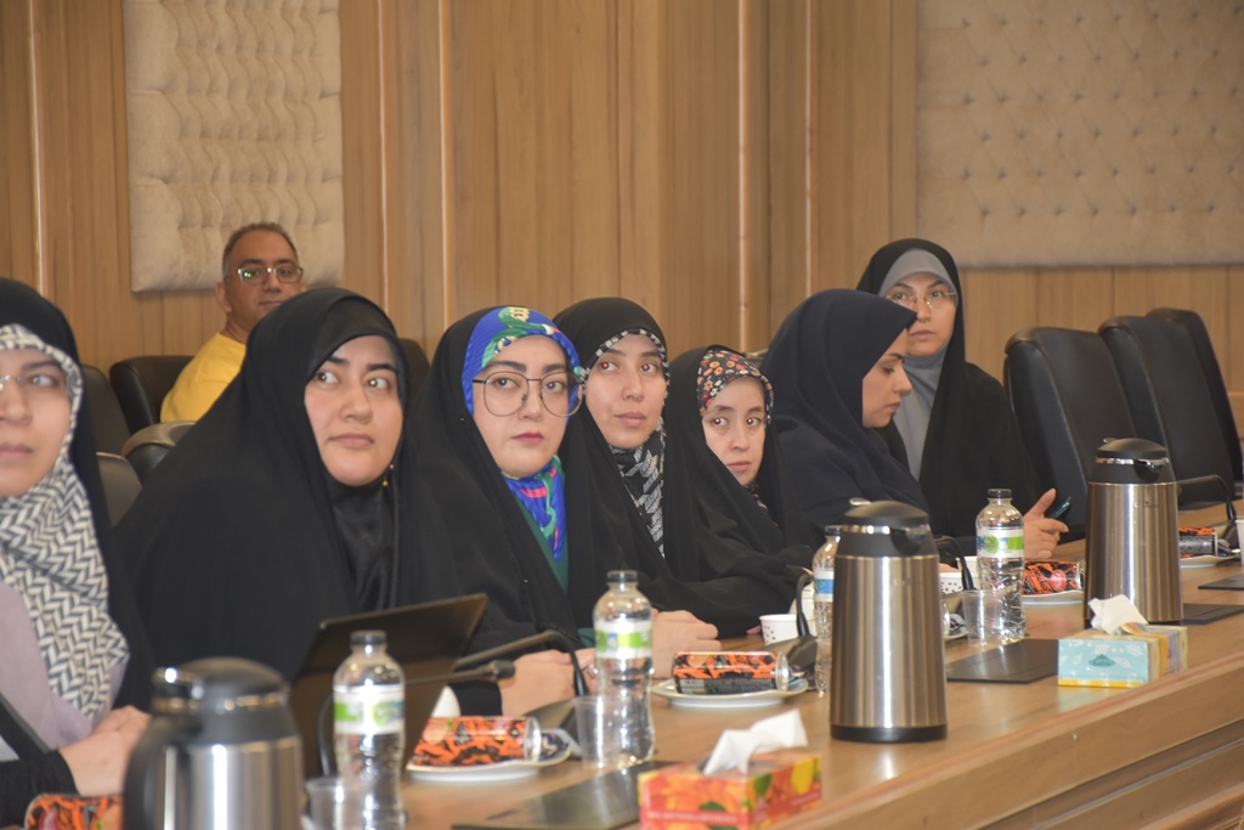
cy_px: 415
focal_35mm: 142
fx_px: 4925
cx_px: 622
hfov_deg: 14.4
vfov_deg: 9.6
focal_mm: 95
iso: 1000
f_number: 5.3
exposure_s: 1/60
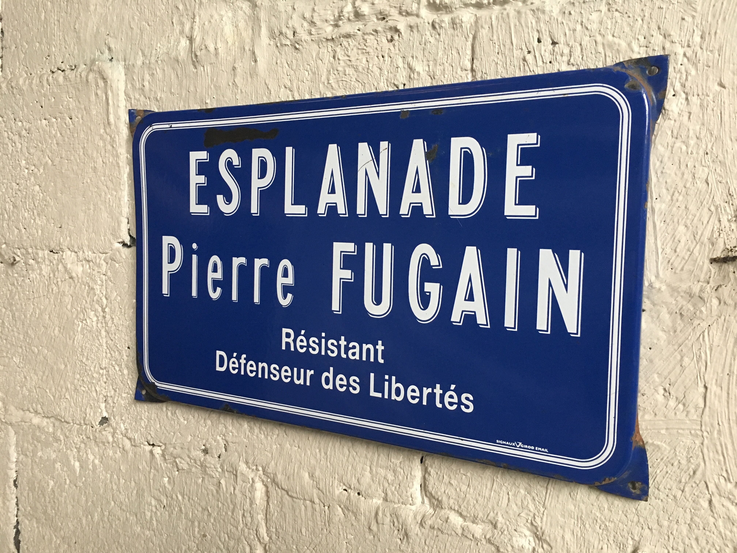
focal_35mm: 29
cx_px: 368
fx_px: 617
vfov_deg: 48.2
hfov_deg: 61.7
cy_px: 276
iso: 200
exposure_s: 1/20
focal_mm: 4.15
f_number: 2.2
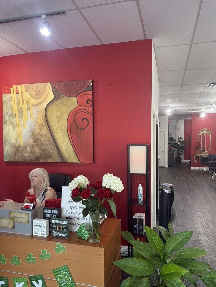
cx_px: 109
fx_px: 216
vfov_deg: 67.3
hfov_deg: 53.1
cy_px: 146
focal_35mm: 26
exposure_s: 1/120
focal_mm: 6.76
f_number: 1.78
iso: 200
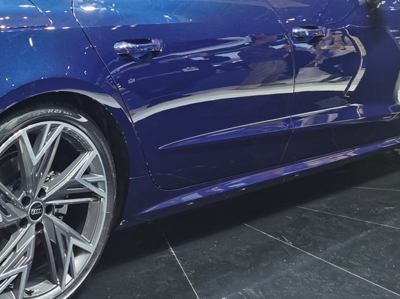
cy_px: 10
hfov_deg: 26.2
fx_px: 820
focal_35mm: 71
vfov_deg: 20.2
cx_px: 17
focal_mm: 5.56
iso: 64
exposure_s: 1/120
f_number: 1.6
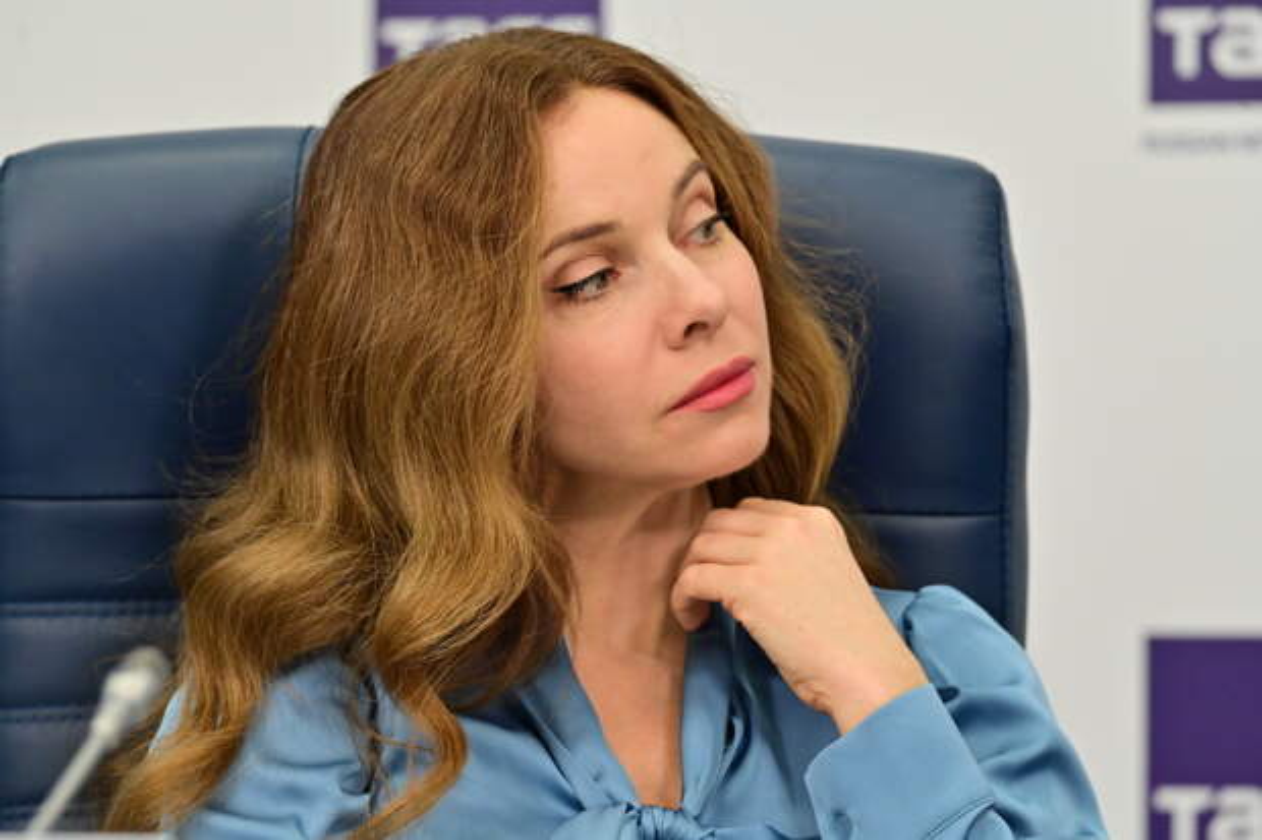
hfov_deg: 6.4
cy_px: 420
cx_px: 631
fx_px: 11214
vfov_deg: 4.3
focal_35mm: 320
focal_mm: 320
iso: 4000
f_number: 6
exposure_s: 1/500
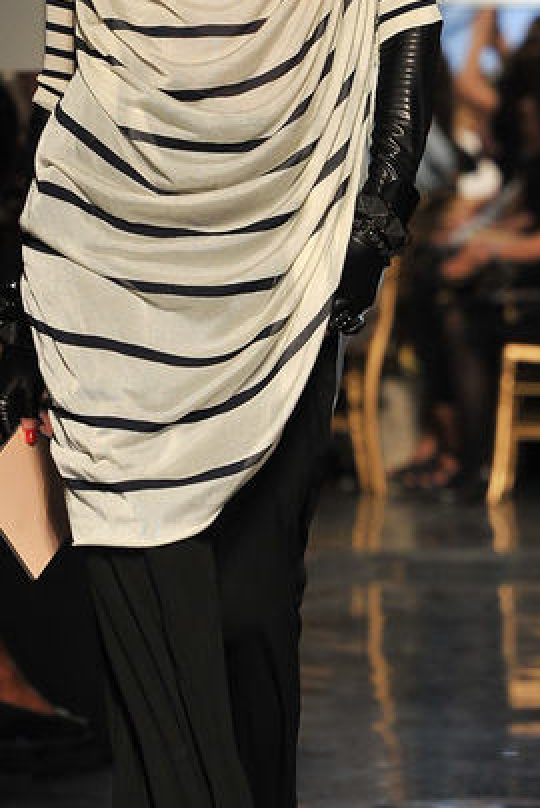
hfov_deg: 4.0
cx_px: 200
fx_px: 7749
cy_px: 268
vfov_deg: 6.0
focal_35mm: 345
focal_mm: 155
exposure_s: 1/320
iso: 1250
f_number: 4.5
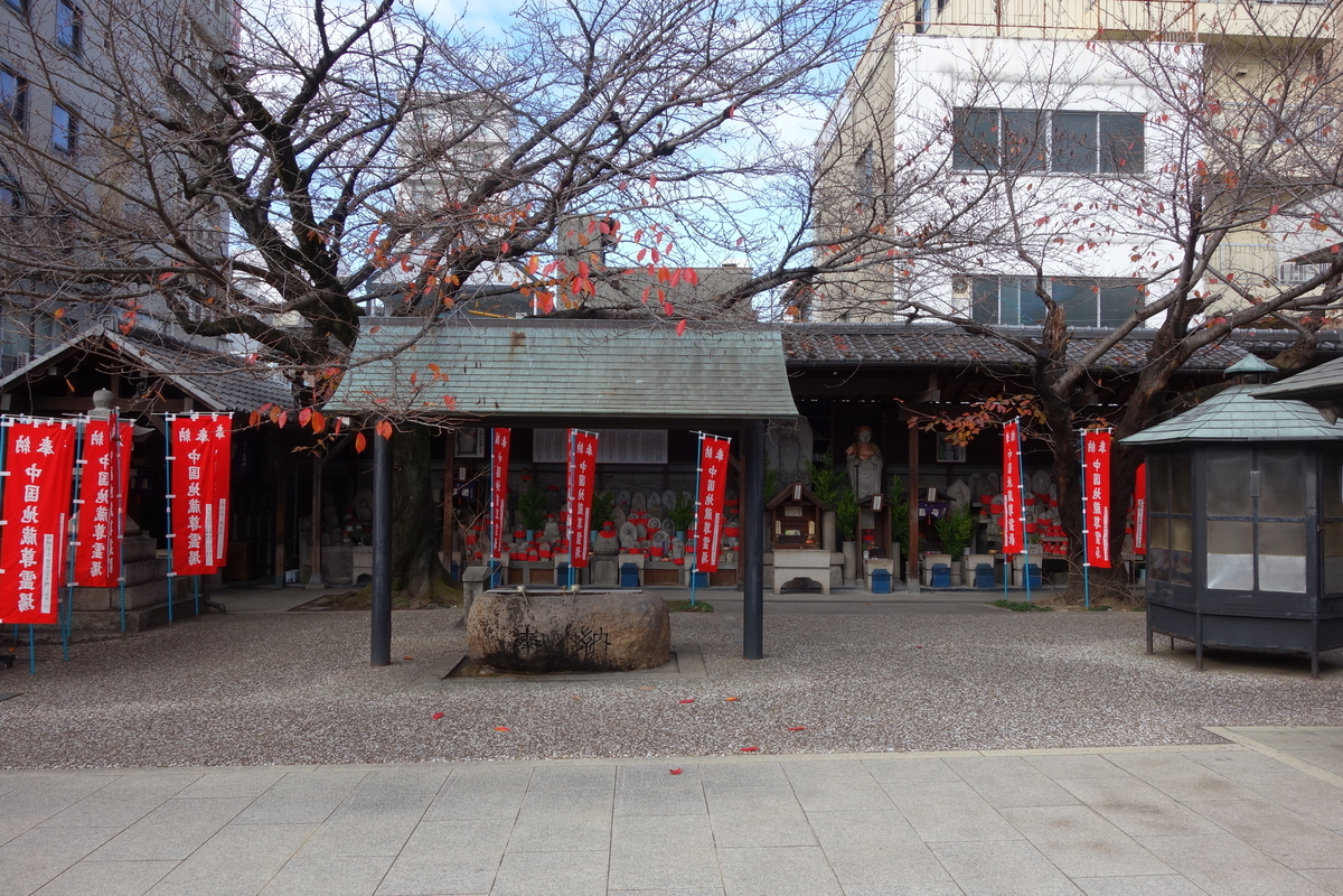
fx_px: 1044
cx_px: 672
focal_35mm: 28
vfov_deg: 46.4
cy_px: 448
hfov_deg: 65.5
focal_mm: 10.4
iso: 125
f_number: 5.6
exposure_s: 1/160
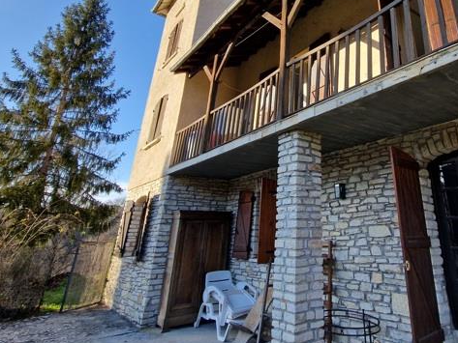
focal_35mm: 22
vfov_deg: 58.2
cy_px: 89
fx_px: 291
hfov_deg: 72.8
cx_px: 323
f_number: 2.2
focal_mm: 2.2
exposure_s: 1/646
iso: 50
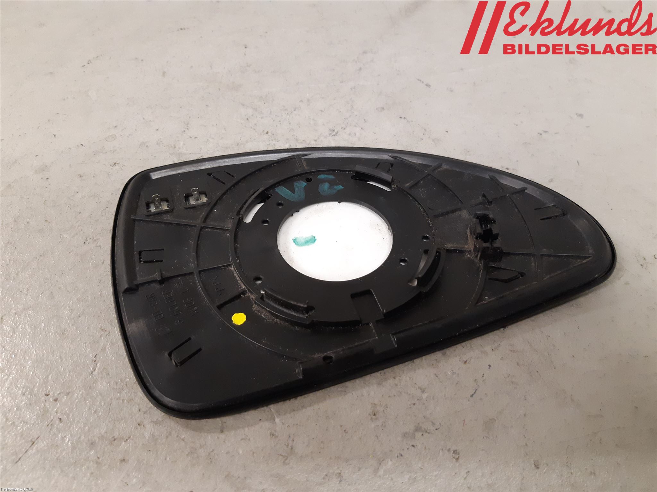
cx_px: 328
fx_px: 493
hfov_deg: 67.3
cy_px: 246
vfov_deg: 53.1
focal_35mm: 26
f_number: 1.7
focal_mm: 3.93
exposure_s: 1/50
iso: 250
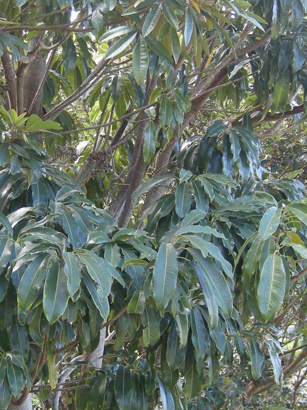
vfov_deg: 20.0
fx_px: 1159
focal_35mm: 98
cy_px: 233
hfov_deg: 15.0
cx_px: 47
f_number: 2.7
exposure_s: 1/57
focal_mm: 7.5
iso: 120
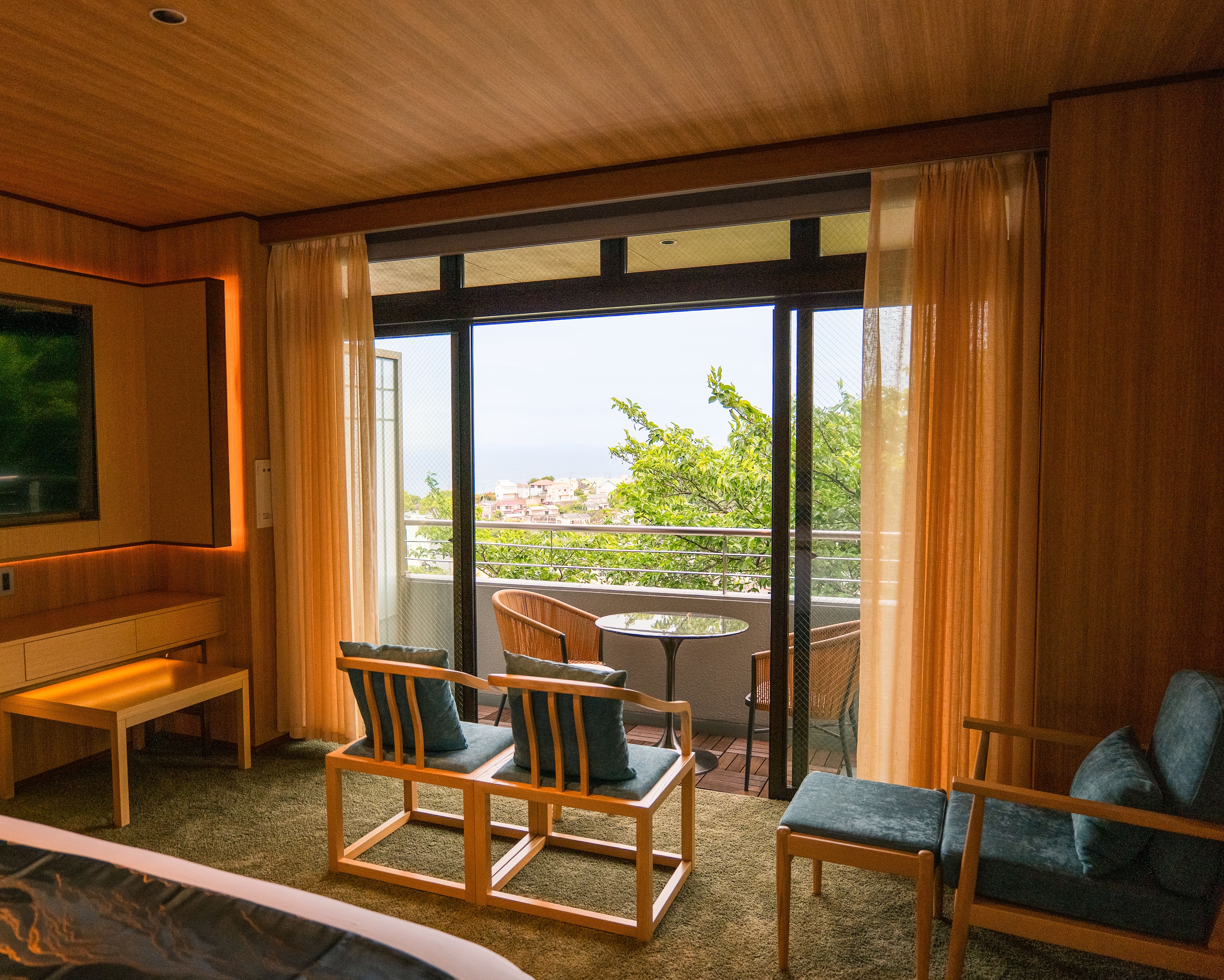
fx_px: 833
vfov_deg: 60.9
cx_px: 557
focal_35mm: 23
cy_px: 494
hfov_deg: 72.4
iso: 640
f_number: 3.5
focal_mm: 20
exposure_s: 1/1600
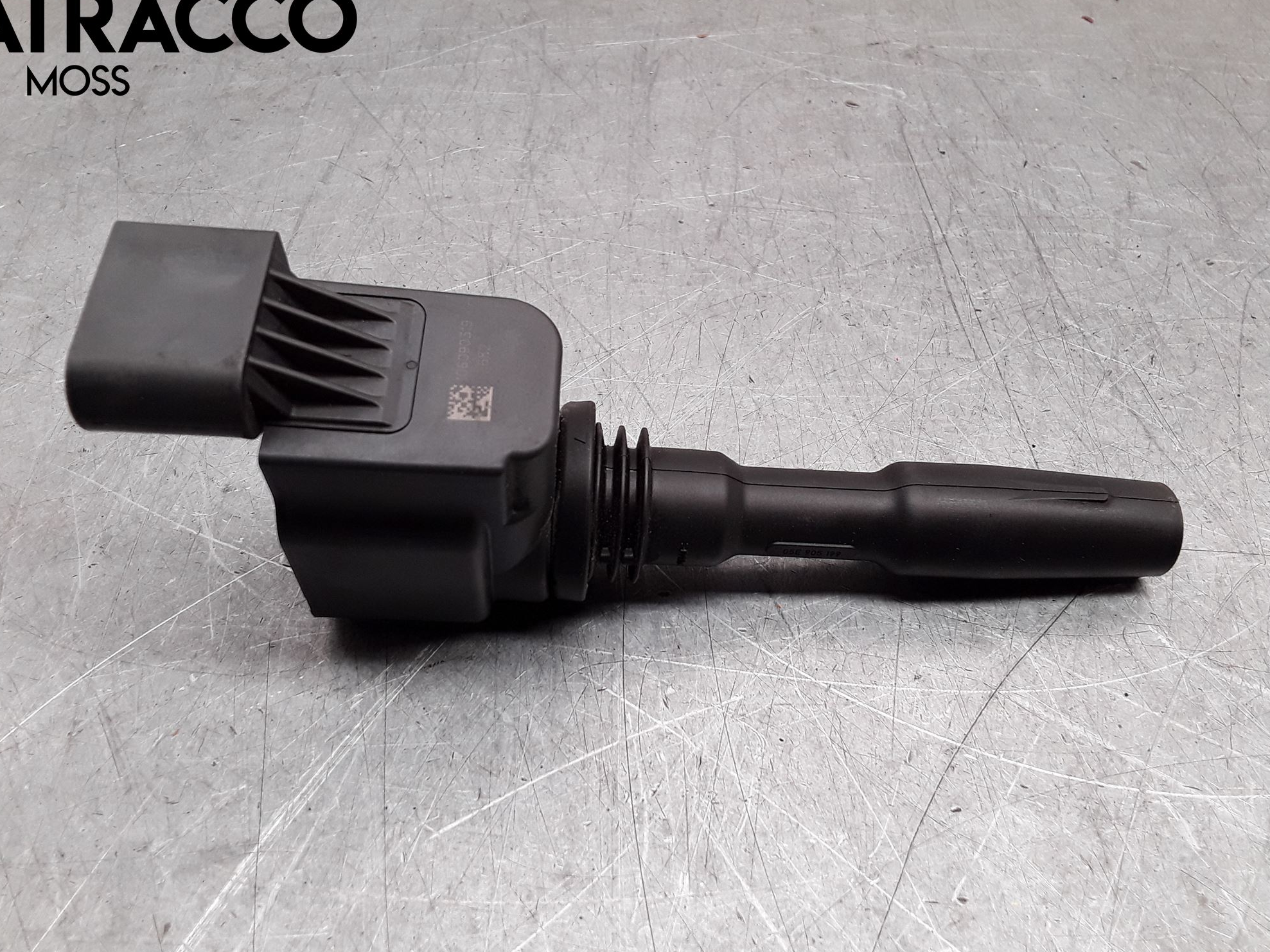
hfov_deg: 61.6
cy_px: 476
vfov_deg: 48.2
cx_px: 620
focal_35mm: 29
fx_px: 1064
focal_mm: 2.91
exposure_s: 1/50
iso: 40
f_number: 1.9
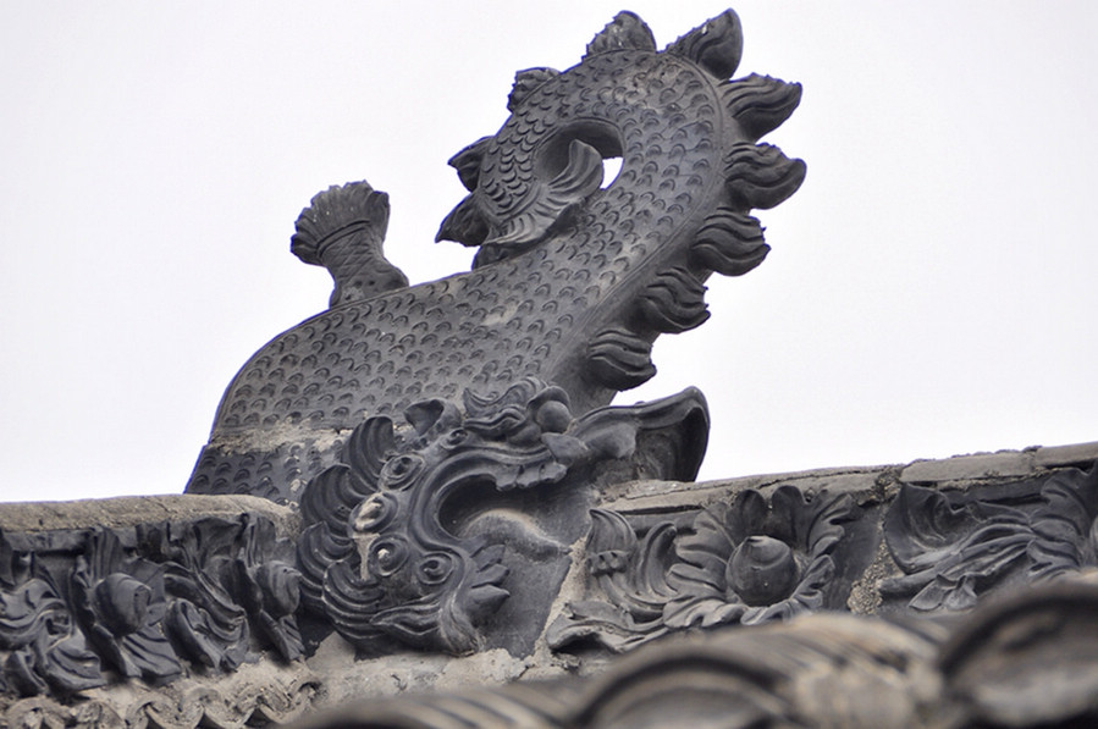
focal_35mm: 300
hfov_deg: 6.9
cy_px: 364
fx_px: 9138
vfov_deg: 4.6
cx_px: 549
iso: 200
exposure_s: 1/320
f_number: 6.3
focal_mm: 200
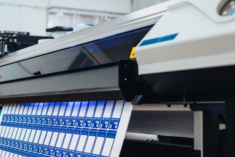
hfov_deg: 31.9
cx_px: 106
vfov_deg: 21.4
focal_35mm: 63
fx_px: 411
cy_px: 115
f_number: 2
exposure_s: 1/640
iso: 800
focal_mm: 35
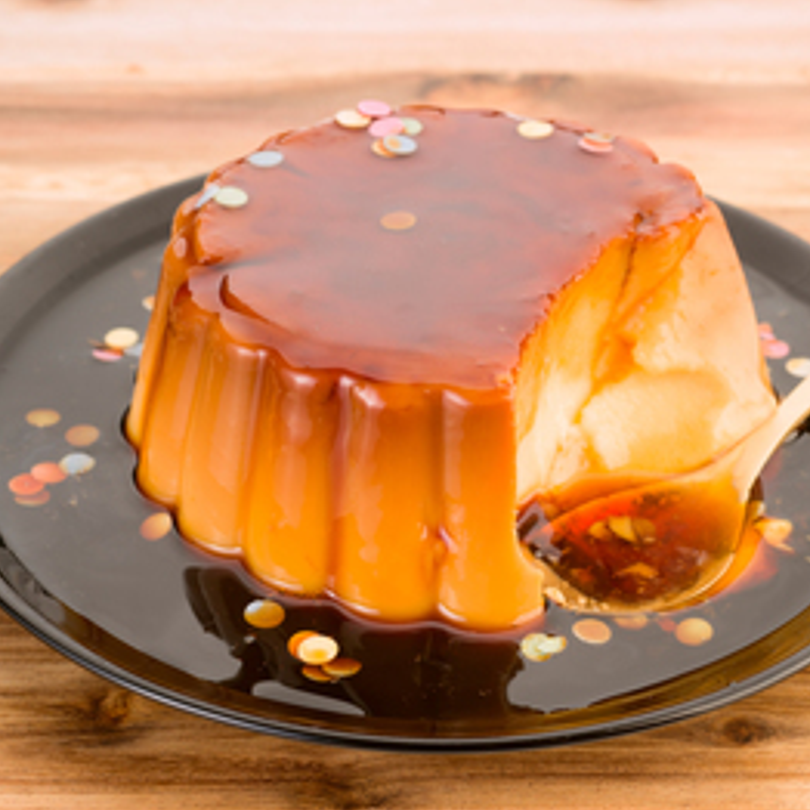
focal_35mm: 65
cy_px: 410
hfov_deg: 26.4
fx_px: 1721
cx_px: 485
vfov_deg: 26.5
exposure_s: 1/50
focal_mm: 50
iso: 100
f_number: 11
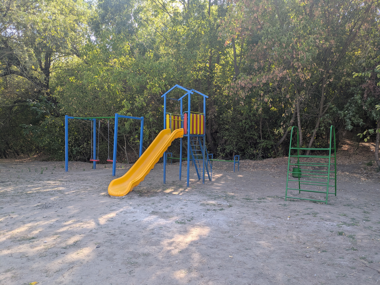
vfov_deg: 54.9
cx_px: 190
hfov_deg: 69.4
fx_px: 275
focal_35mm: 25
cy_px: 142
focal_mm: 5.43
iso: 43
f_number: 1.89
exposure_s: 1/235
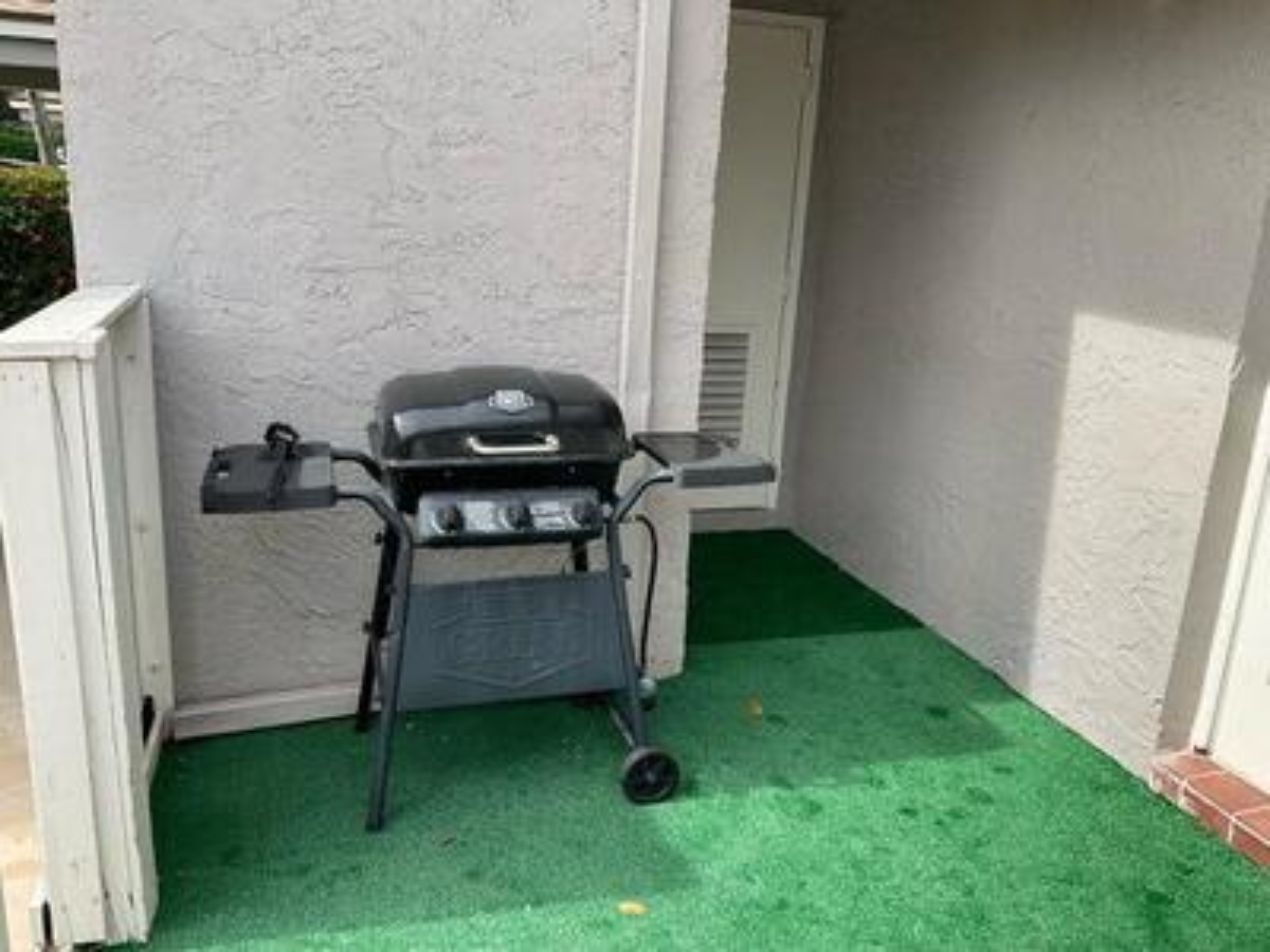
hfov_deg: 61.7
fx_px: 1064
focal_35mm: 29
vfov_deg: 48.2
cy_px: 476
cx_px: 635
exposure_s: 1/829
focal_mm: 3
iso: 16
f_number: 1.8
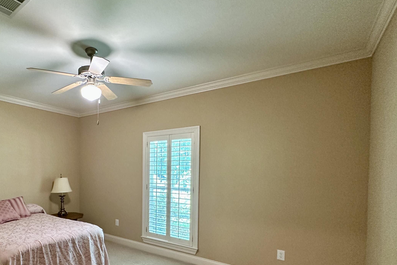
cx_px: 126
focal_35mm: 21
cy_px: 176
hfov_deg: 78.0
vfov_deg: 58.2
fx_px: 232
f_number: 2.2
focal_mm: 2.22
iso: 500
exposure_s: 1/60
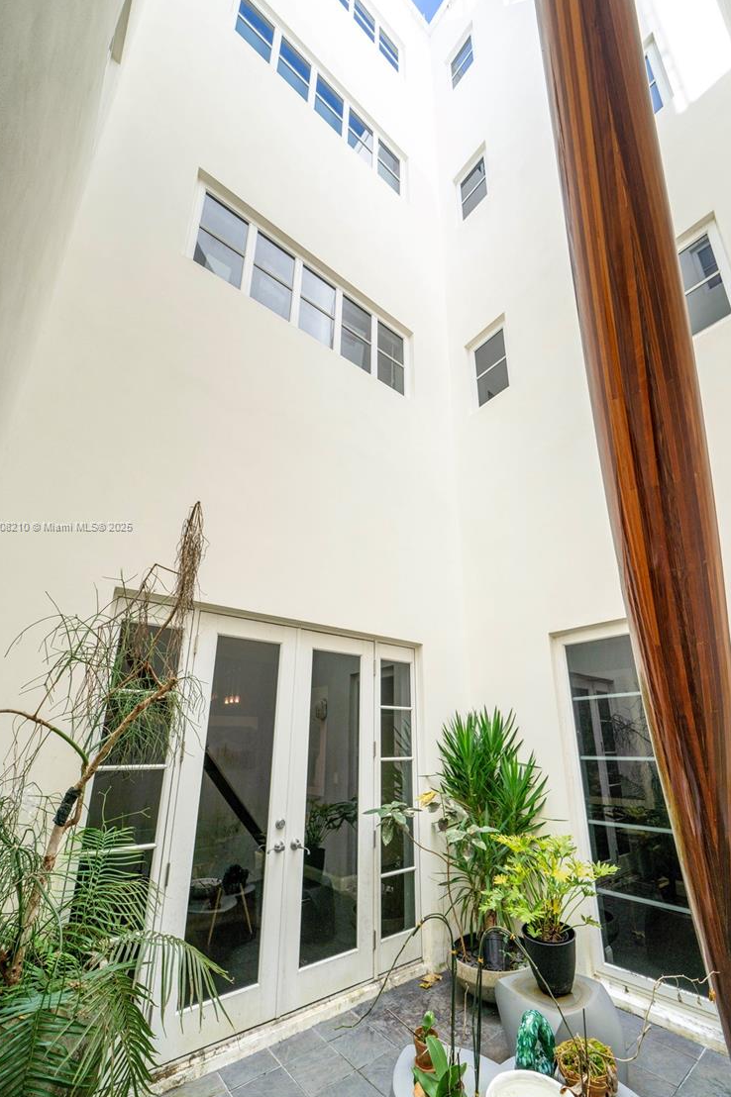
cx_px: 367
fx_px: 396
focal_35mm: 13
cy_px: 527
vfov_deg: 108.3
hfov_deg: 85.4
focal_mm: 12
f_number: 6.7
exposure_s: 1/200
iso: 125
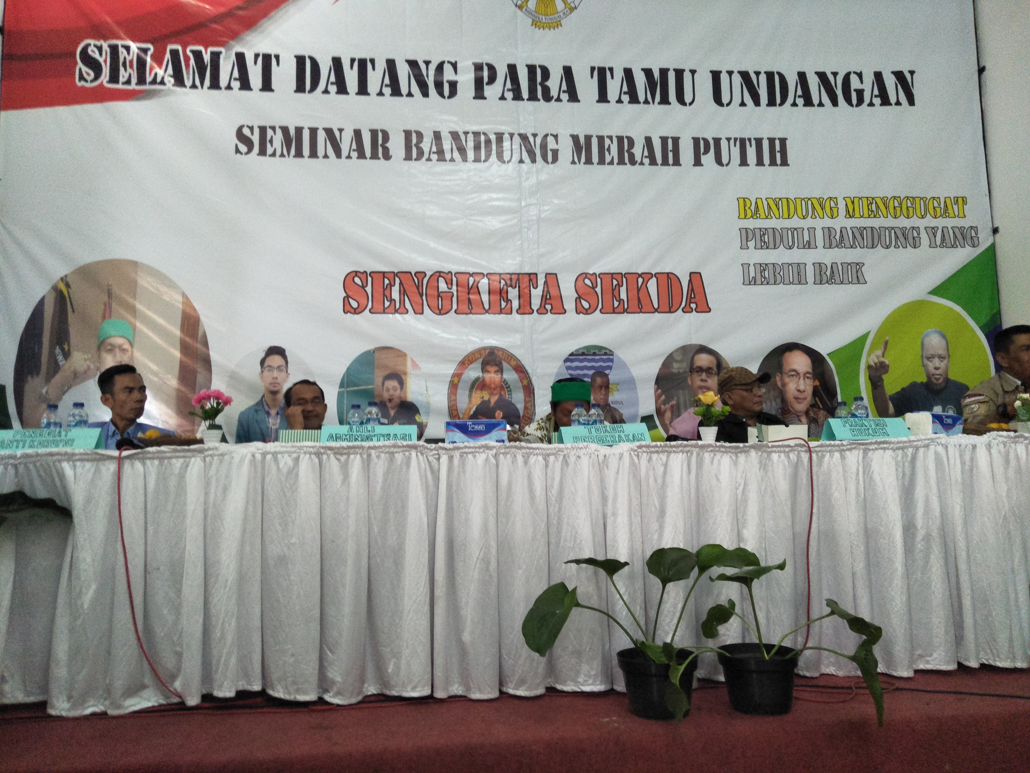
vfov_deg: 66.0
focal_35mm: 20
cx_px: 515
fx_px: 595
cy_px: 386
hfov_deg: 81.7
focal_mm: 3.46
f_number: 2.2
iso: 378
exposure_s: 1/33
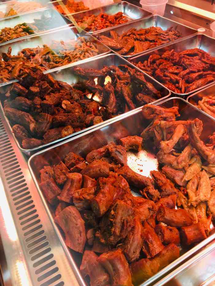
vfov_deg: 61.7
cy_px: 143
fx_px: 240
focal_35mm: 29
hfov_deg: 48.2
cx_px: 108
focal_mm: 4.15
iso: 32
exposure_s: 1/33
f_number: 2.2
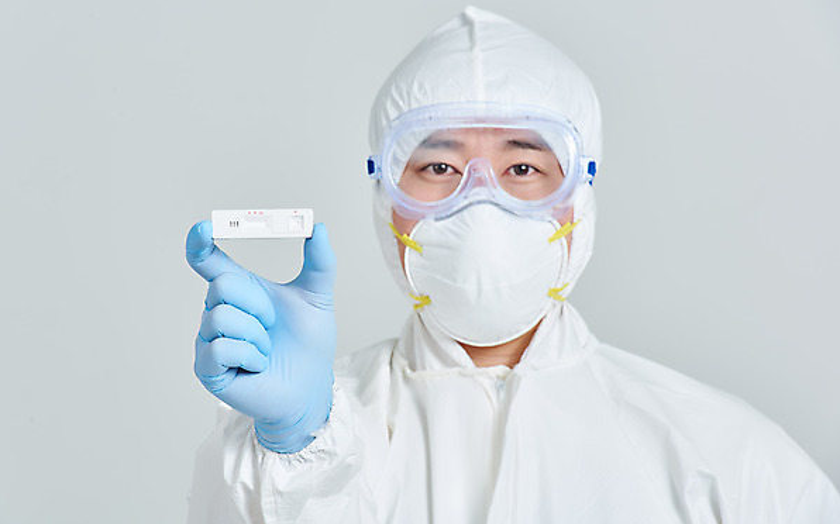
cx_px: 421
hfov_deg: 10.2
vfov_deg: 6.4
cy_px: 256
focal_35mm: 205
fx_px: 4691
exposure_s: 1/125
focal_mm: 200
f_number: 14
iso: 100
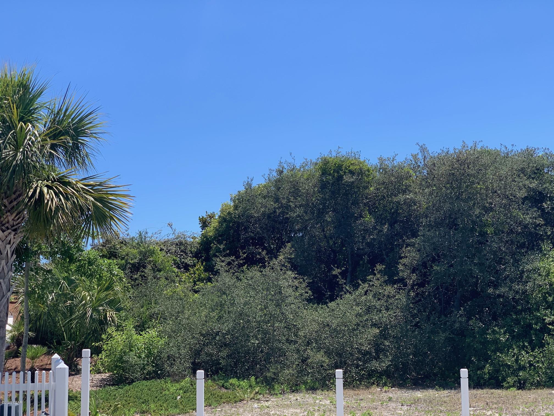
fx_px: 832
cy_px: 208
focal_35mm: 52
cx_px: 277
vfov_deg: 28.0
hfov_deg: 36.8
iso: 16
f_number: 2.4
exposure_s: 1/1020
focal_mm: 6
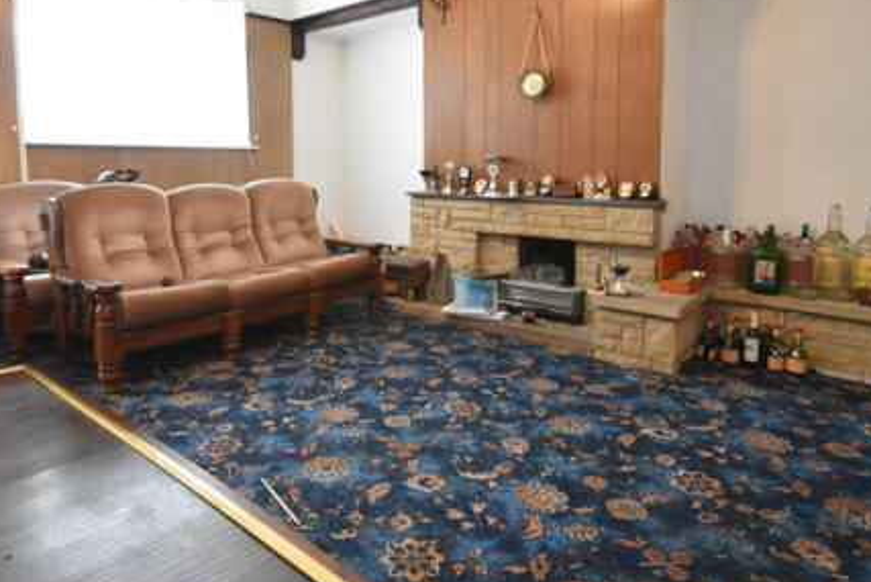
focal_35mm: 23
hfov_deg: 75.9
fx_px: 557
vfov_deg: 54.2
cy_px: 203
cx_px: 391
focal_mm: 10
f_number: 3.5
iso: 1600
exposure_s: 1/125
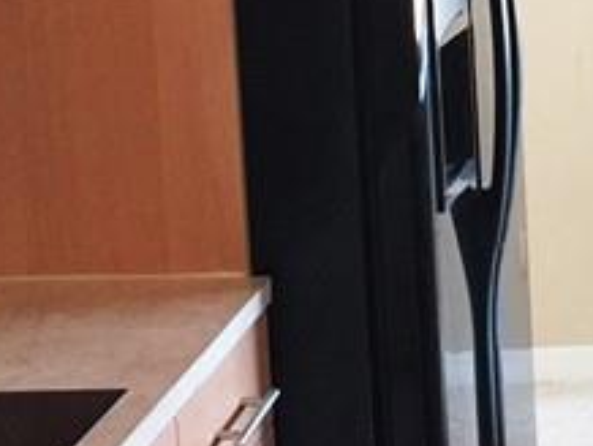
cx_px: 832
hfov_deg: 13.8
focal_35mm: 136
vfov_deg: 10.9
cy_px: 199
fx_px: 2332
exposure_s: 1/15
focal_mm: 4.15
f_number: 2.2
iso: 100
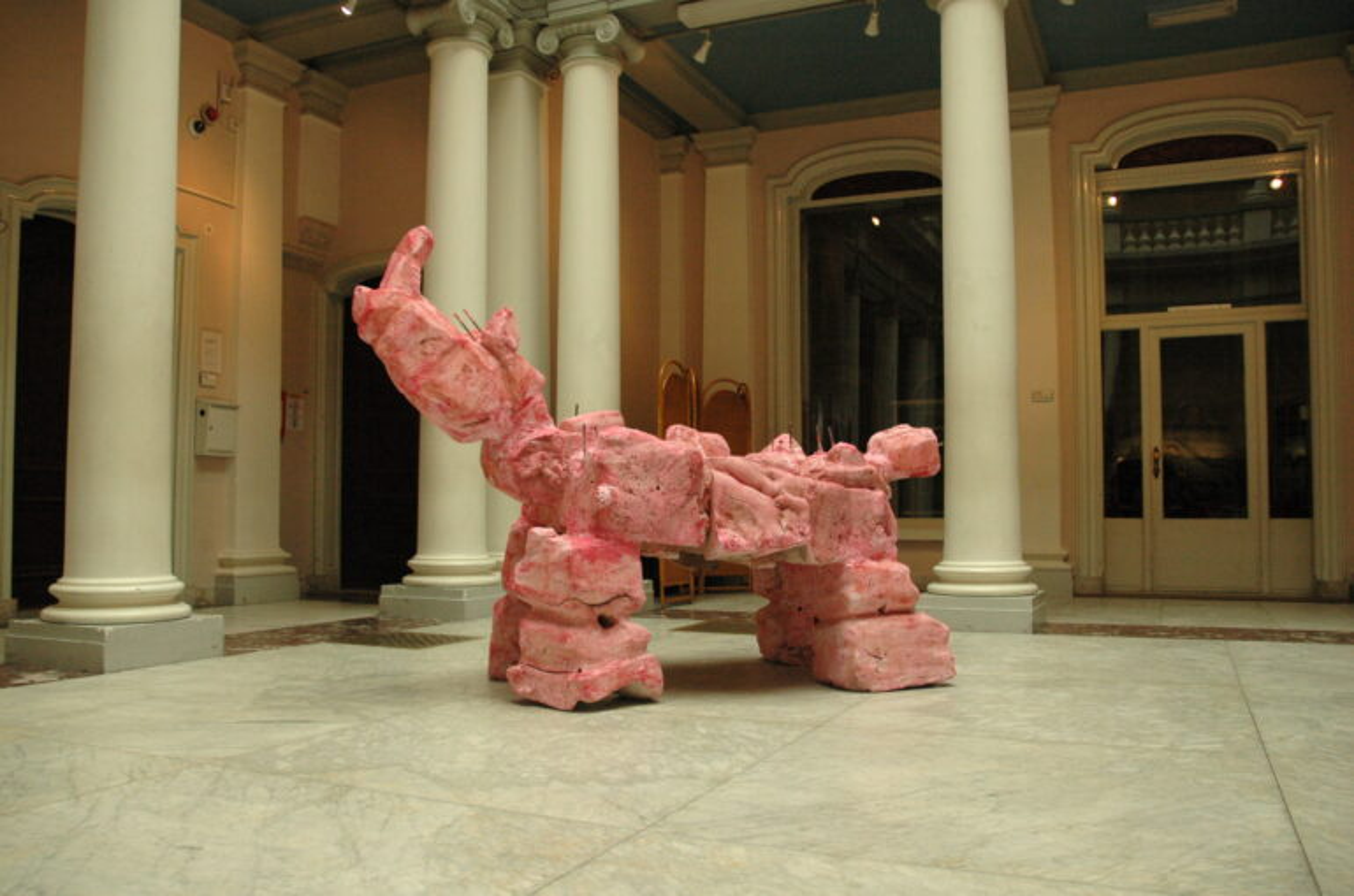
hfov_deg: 67.5
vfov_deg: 47.7
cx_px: 677
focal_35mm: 27
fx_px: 1013
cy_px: 448
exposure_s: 1/50
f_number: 3.5
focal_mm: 18
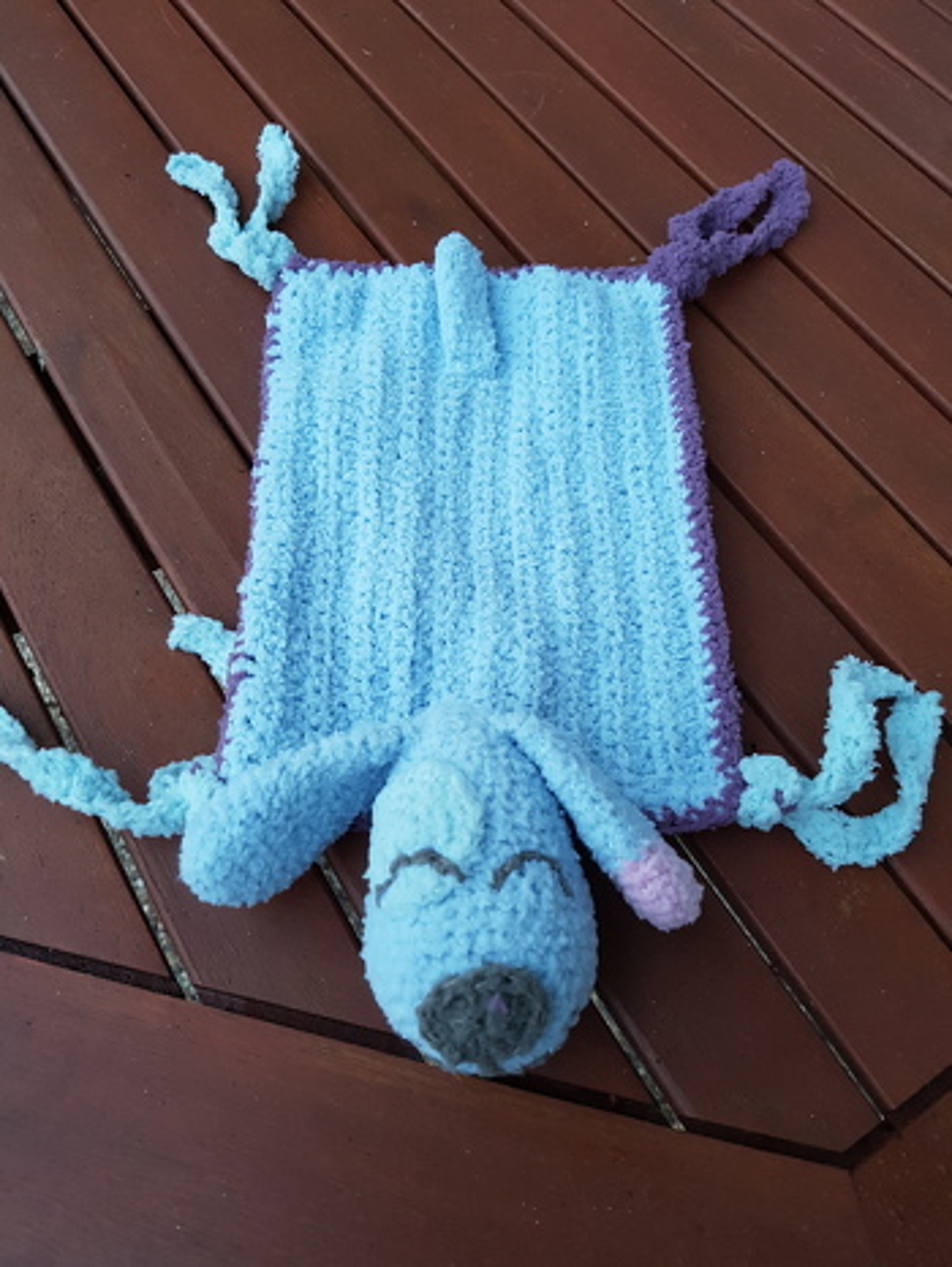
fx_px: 953
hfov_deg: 53.1
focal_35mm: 26
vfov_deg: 67.3
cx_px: 476
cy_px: 634
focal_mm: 4.2
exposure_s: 1/50
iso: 125
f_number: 1.7
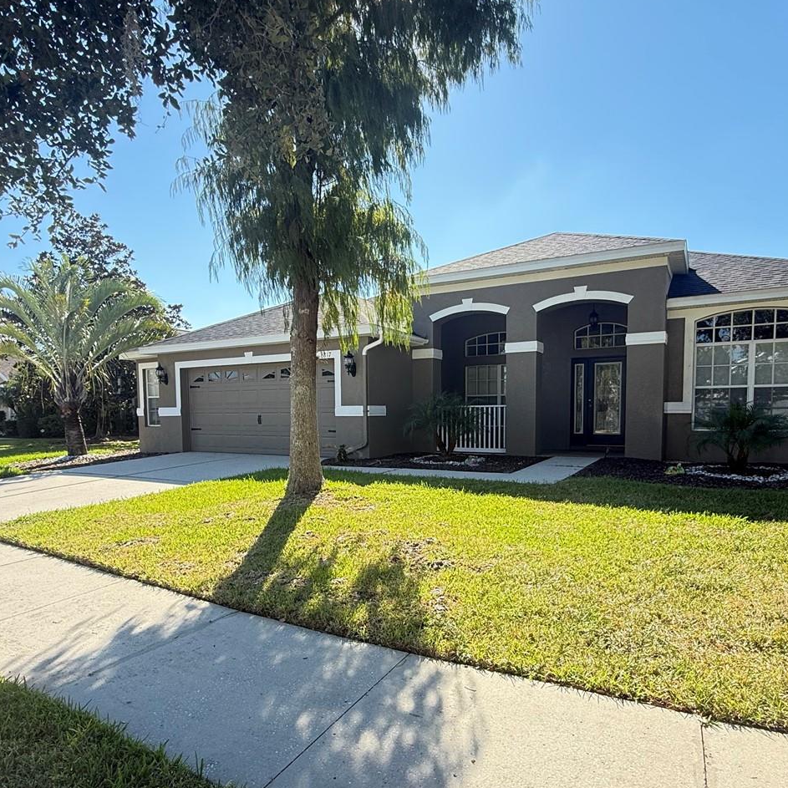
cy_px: 450
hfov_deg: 72.0
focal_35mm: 21
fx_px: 541
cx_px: 423
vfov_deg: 71.8
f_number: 2.2
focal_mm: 2.22
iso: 50
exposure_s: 1/433
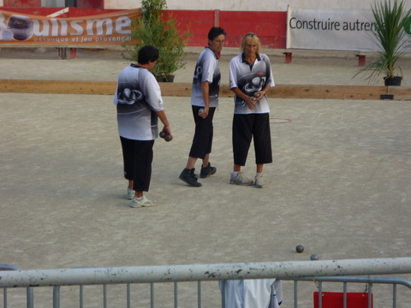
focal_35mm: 132
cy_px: 154
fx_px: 1567
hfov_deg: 14.9
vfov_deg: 11.2
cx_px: 206
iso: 100
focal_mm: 22
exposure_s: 1/125
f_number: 5.9
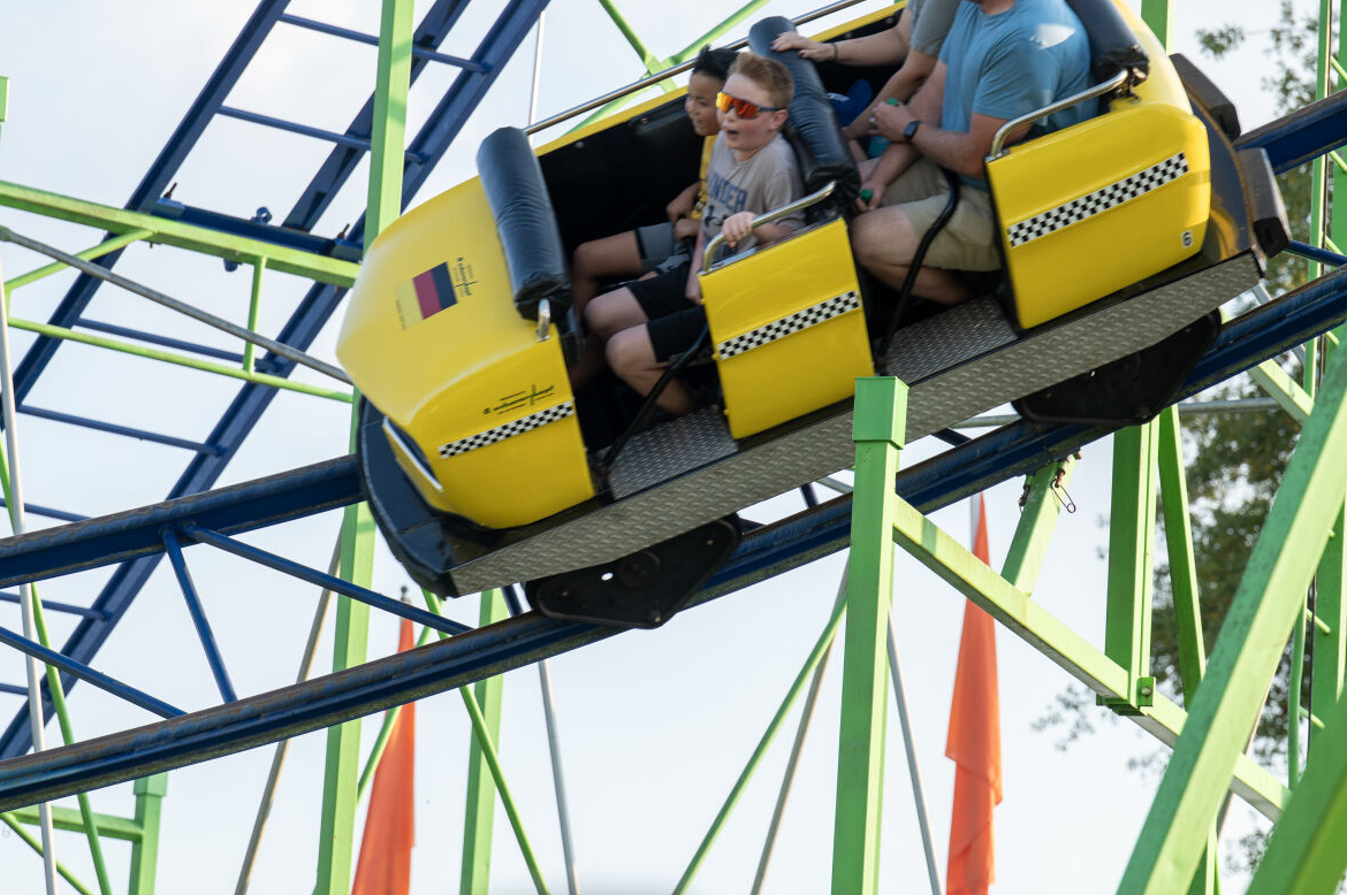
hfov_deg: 12.4
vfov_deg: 8.2
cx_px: 719
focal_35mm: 166
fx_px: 6206
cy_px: 228
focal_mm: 110
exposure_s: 1/800
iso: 200
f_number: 4
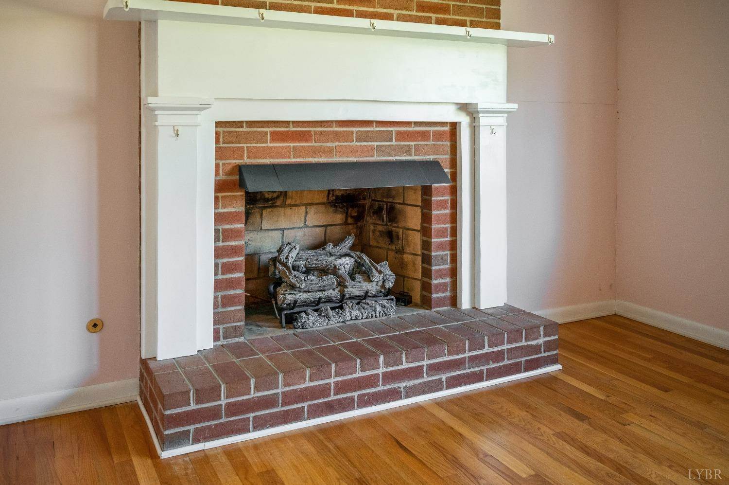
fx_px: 607
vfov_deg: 43.5
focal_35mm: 30
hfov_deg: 62.0
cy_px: 242
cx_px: 364
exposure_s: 1/125
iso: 2000
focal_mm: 30
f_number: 4
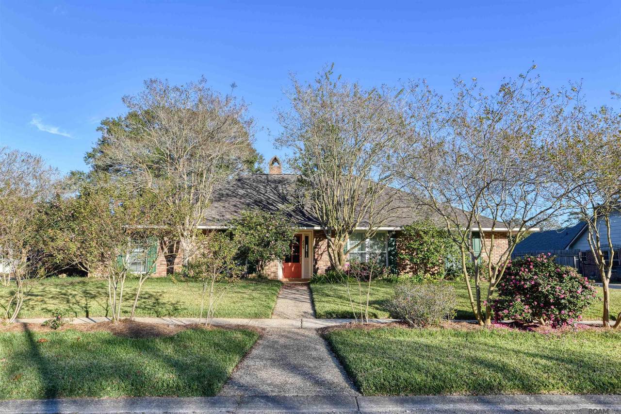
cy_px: 207
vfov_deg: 53.1
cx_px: 310
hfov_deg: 73.8
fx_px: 414
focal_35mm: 24
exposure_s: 1/125
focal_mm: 24
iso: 100
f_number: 9
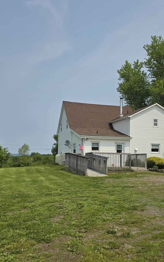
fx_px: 250
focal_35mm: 35
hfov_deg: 36.1
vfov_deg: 55.3
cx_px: 102
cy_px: 136
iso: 12
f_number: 1.7
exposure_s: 1/1681
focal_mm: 6.3
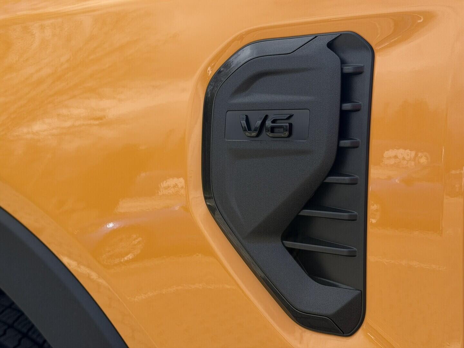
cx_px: 232
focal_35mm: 48
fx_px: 643
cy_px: 174
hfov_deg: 39.7
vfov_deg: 30.3
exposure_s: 1/2577
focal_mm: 6.76
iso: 64
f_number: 1.78
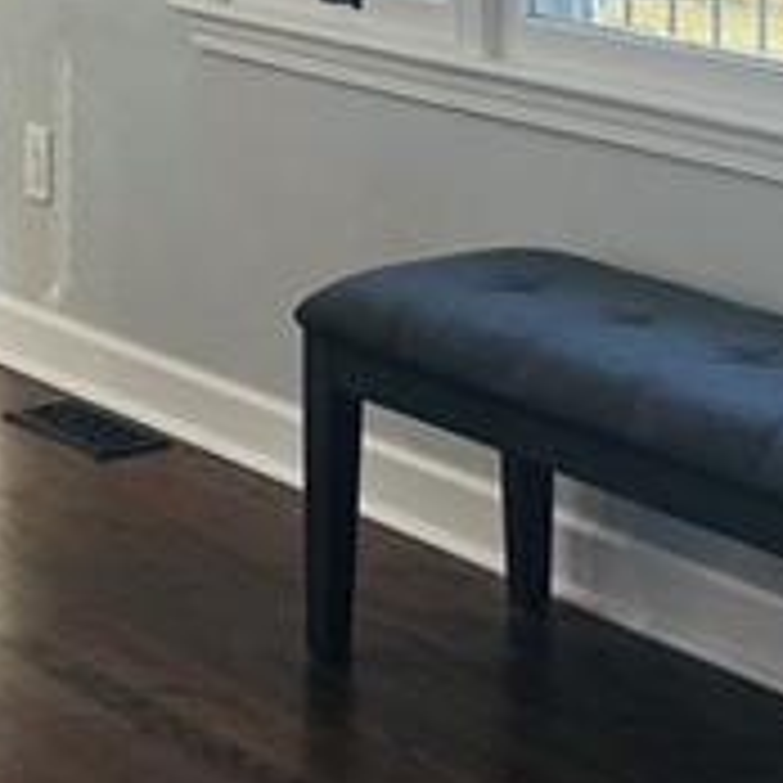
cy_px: -418
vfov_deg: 13.1
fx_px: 3199
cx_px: 166
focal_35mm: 125
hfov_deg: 13.9
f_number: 1.78
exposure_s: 1/433
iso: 80
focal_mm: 6.76
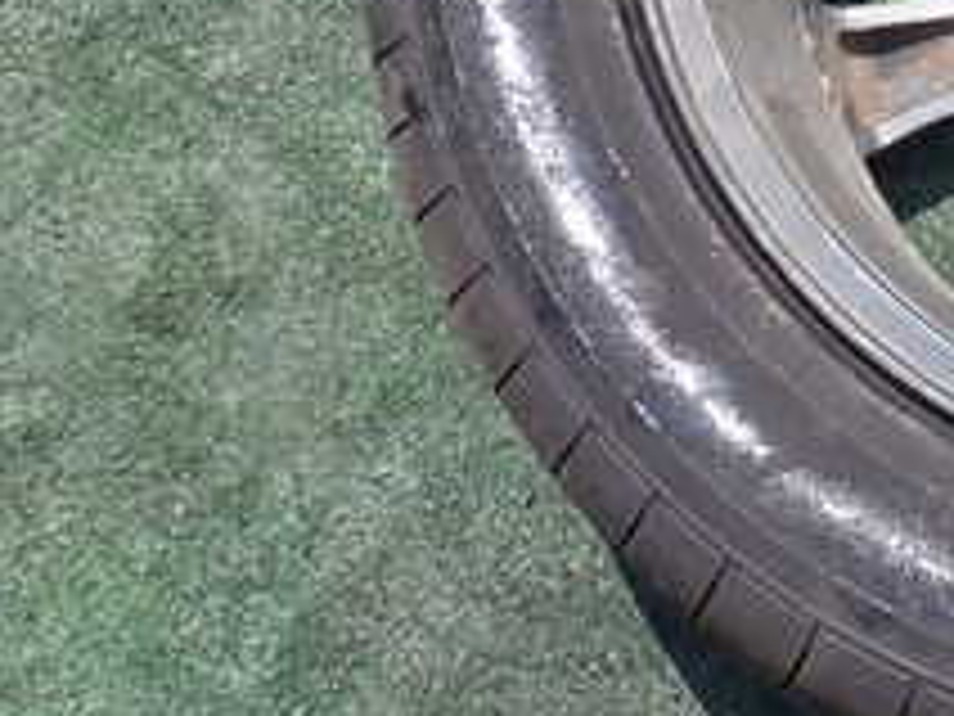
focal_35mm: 85
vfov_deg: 16.8
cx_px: 1341
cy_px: -99
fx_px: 2343
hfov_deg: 20.4
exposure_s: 1/640
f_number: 3.2
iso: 100
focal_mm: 5.4
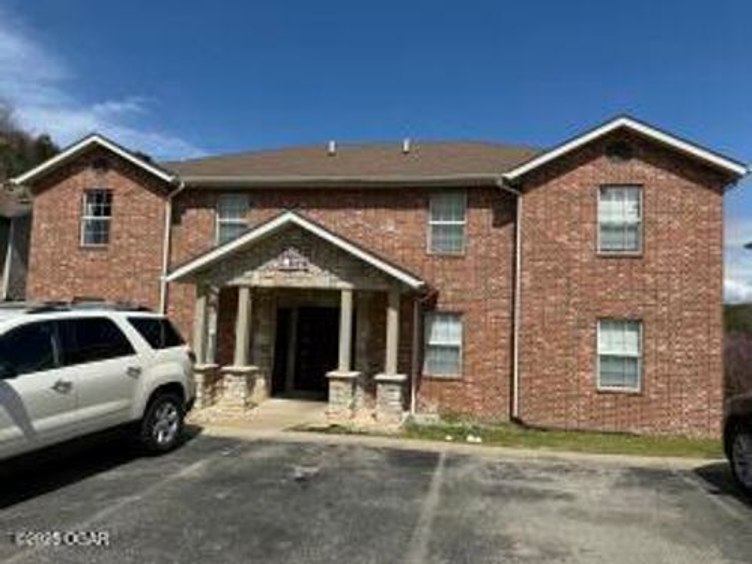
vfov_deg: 56.8
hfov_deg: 71.6
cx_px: 376
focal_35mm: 24
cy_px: 282
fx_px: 521
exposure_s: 1/7353
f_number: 1.78
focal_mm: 6.76
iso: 80
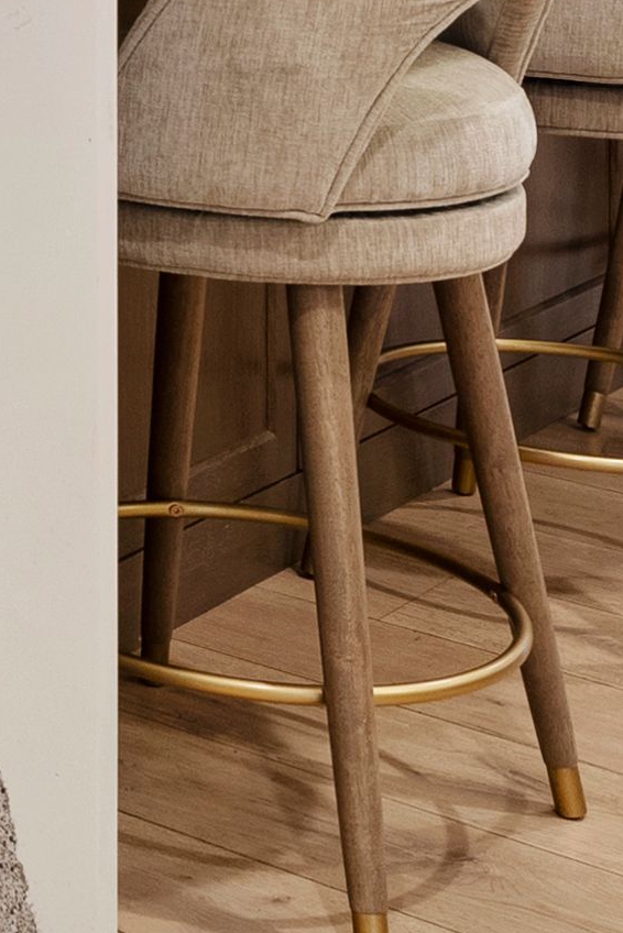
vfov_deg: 17.7
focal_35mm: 105
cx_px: -763
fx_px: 2723
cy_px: -410
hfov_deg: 11.3
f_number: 9
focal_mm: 21
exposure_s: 1/8
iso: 800
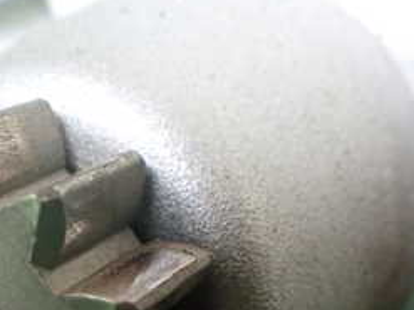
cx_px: 18
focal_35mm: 73
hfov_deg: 25.6
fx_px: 873
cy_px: 370
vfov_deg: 19.0
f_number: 2.3
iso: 800
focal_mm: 5.4
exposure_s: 1/60
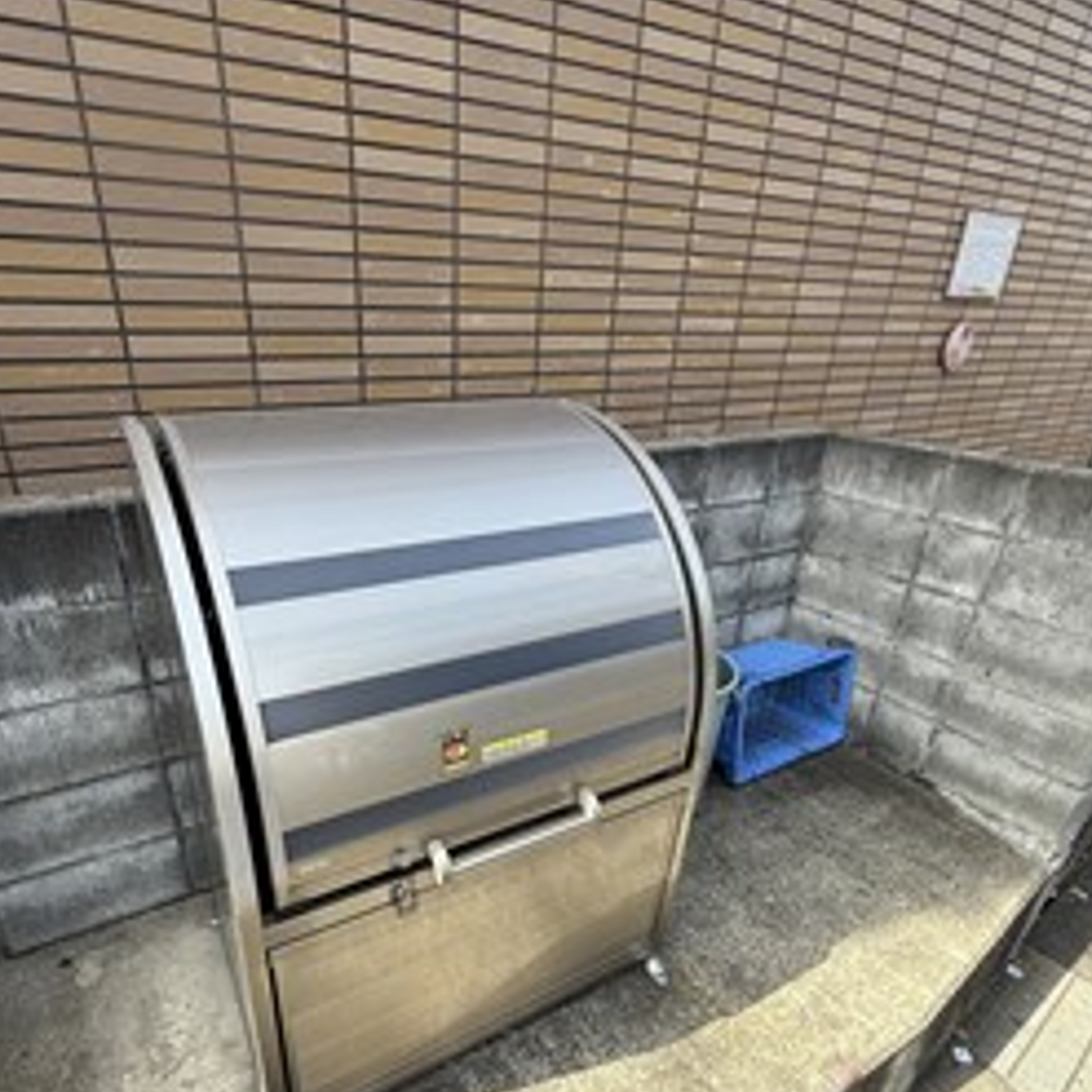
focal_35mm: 20
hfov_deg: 74.6
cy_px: 650
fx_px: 714
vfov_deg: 74.1
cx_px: 486
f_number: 2.2
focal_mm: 2.22
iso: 50
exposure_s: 1/390
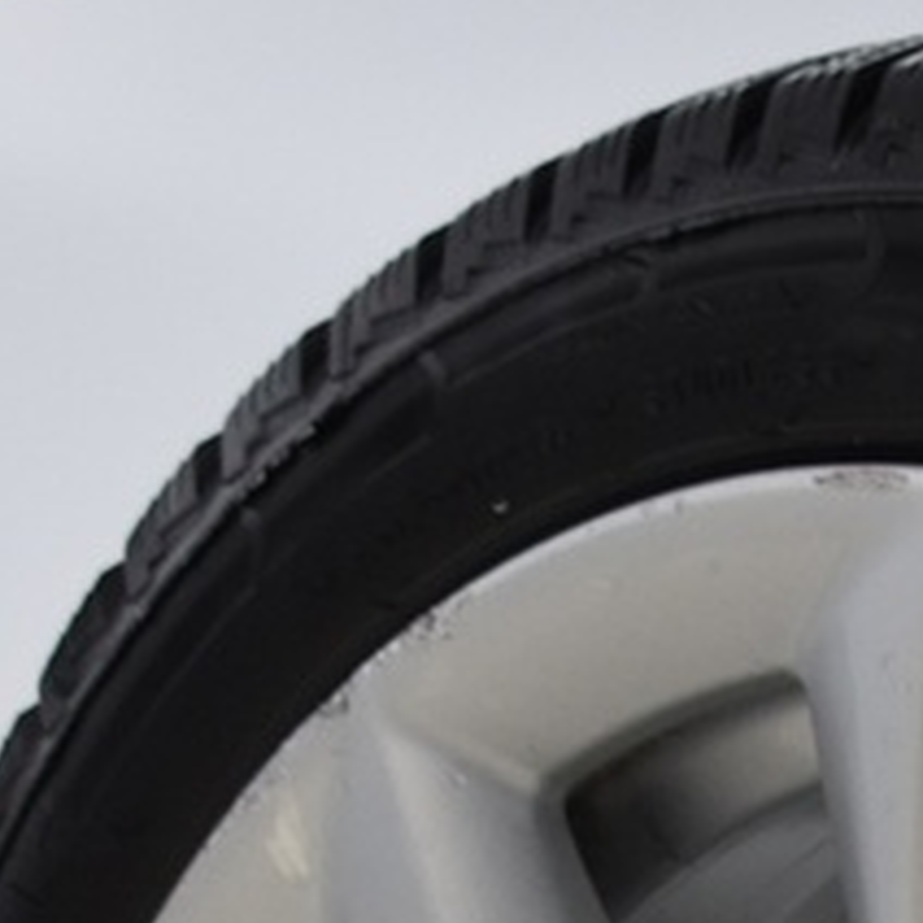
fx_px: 8514
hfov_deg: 6.1
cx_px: 1559
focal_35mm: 282
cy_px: 1981
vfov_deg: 6.0
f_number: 4.2
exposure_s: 1/60
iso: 640
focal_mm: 29
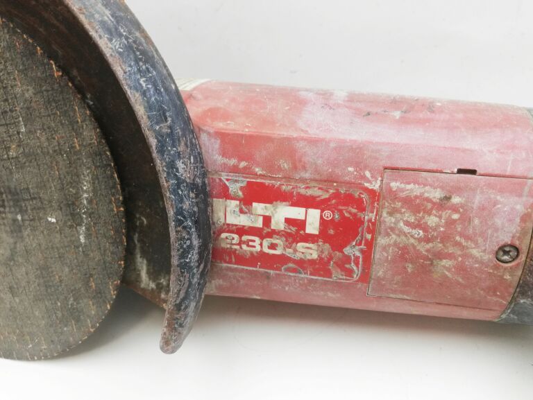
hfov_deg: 65.3
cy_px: 200
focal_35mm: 27
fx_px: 416
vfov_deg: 51.4
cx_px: 266
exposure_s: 1/50
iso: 200
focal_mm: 3.81
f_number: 2.2
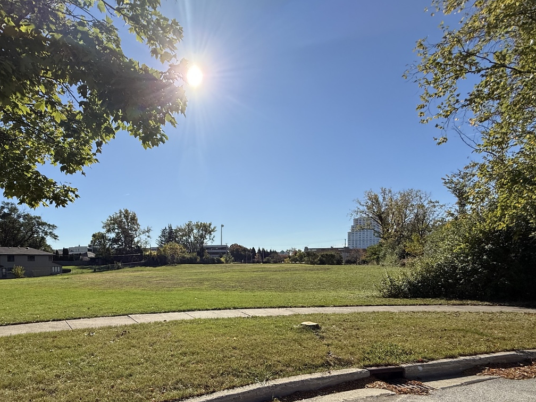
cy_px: 270
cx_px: 193
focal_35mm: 20
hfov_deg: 79.9
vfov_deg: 64.2
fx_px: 310
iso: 50
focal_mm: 2.22
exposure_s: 1/3663
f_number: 2.2
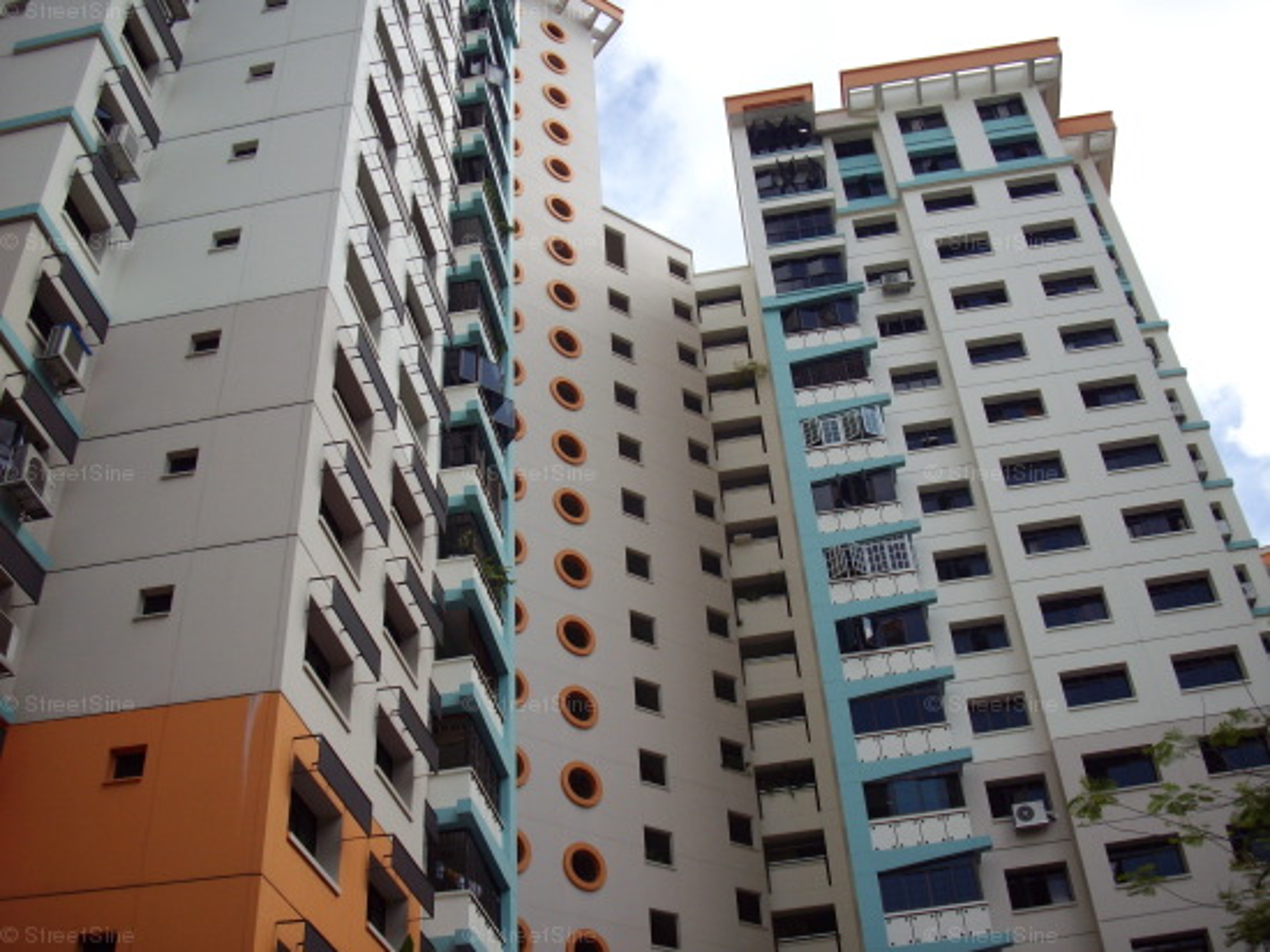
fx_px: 1357
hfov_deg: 50.2
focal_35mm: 37
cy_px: 476
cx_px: 635
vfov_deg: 38.6
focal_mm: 6.2
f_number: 5.6
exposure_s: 1/200
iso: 80
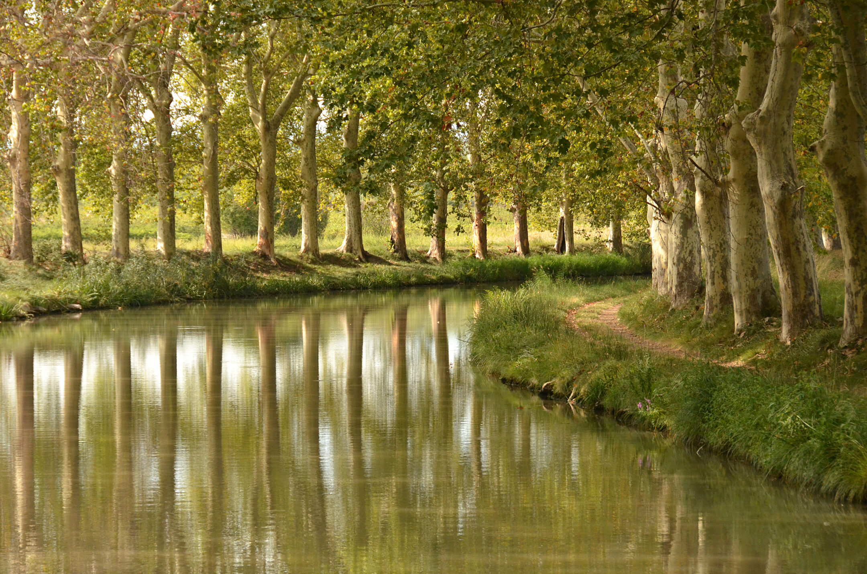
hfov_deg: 14.4
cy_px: 287
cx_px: 434
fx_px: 3425
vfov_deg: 9.6
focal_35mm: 142
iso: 1600
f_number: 8
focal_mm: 95
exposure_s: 1/1600
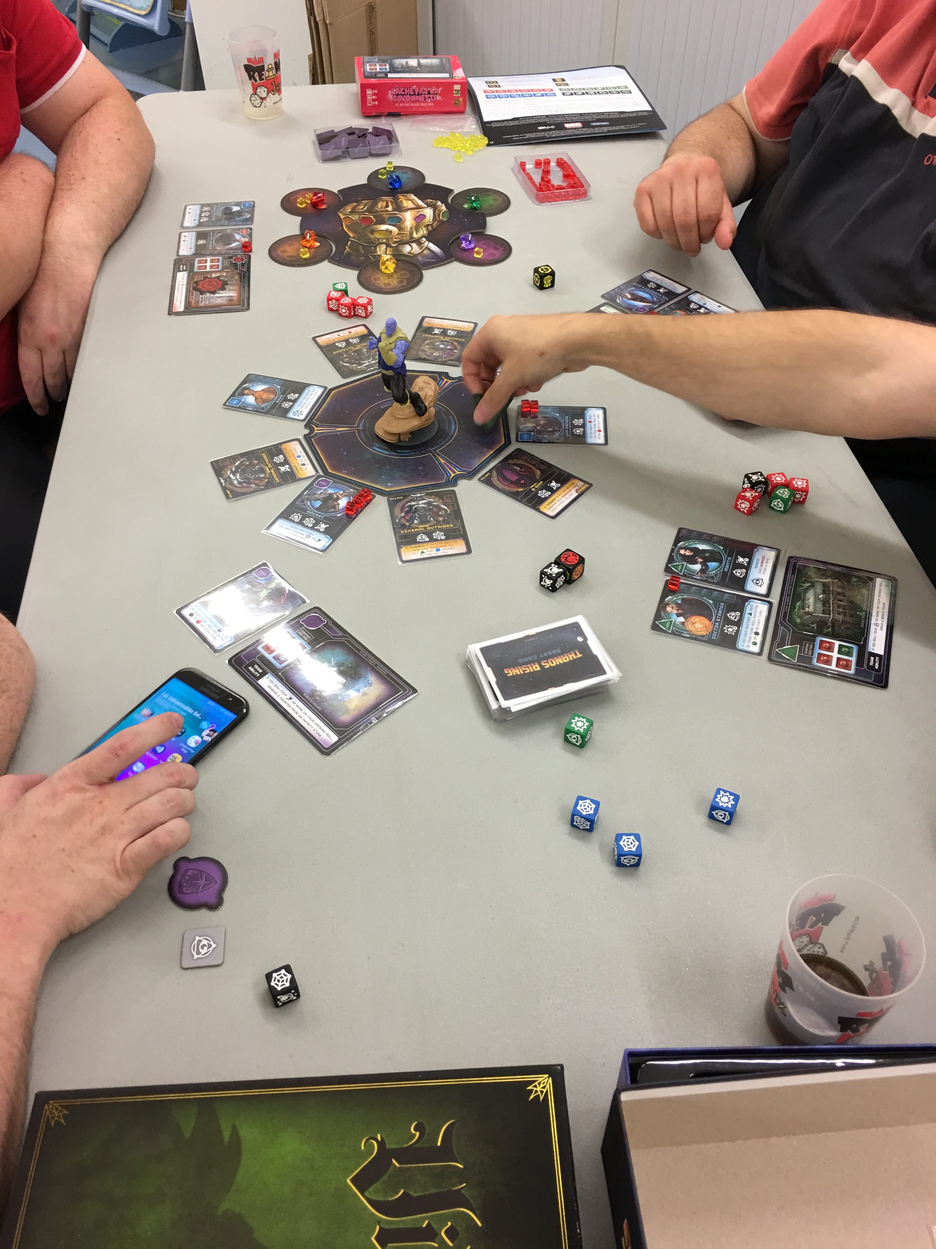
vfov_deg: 61.7
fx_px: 1046
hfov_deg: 48.2
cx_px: 468
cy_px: 624
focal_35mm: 29
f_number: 2.2
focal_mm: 4.15
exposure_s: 1/17
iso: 50
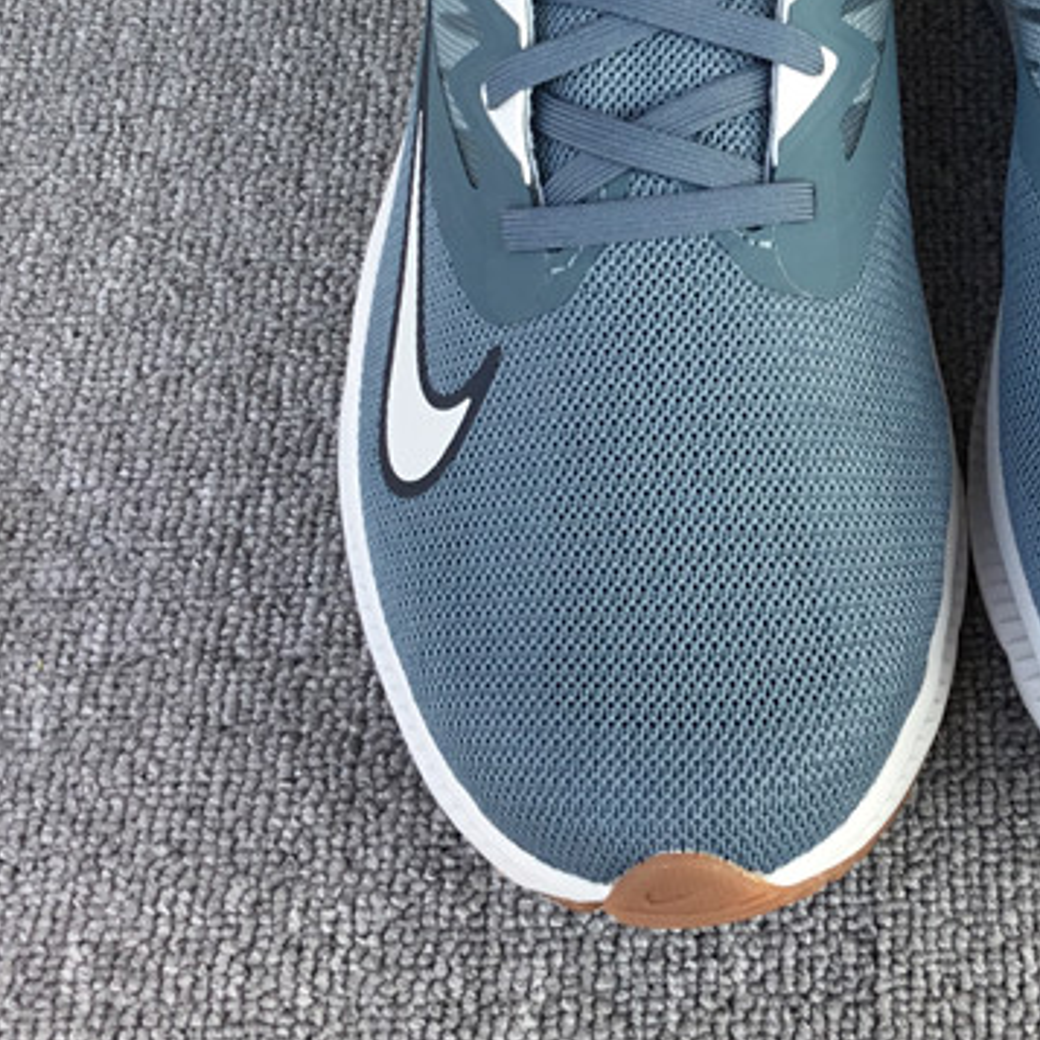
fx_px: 2345
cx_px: 912
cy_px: 103
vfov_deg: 24.3
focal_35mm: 69
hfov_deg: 24.4
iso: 25
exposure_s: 1/111
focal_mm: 3.3
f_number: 2.4
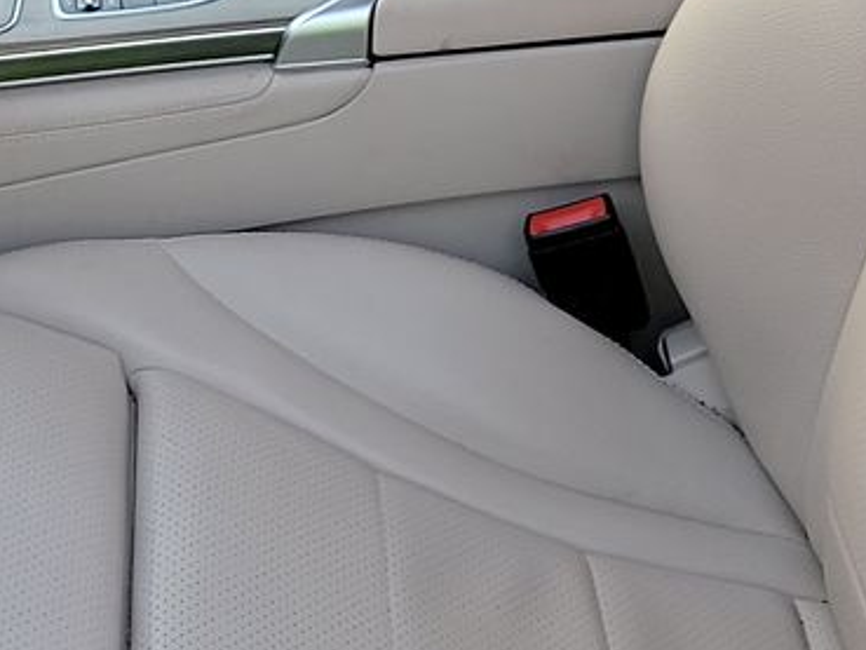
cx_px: 181
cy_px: -7
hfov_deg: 18.7
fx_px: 2603
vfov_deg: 14.0
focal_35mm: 104
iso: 89
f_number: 1.8
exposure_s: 1/59
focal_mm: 6.7
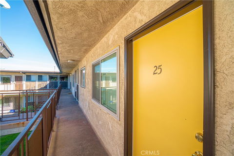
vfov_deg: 77.3
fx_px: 97
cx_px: 117
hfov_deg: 100.4
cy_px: 78
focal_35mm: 15
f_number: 7.1
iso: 320
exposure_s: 1/160
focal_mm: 10
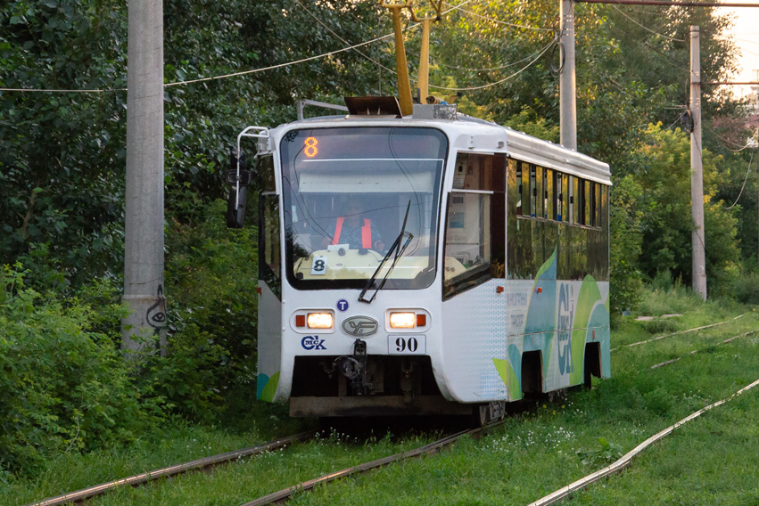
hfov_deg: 11.1
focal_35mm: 185
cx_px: 415
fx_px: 3902
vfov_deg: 7.4
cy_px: 91
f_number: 7.1
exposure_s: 1/320
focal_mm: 70
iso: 800
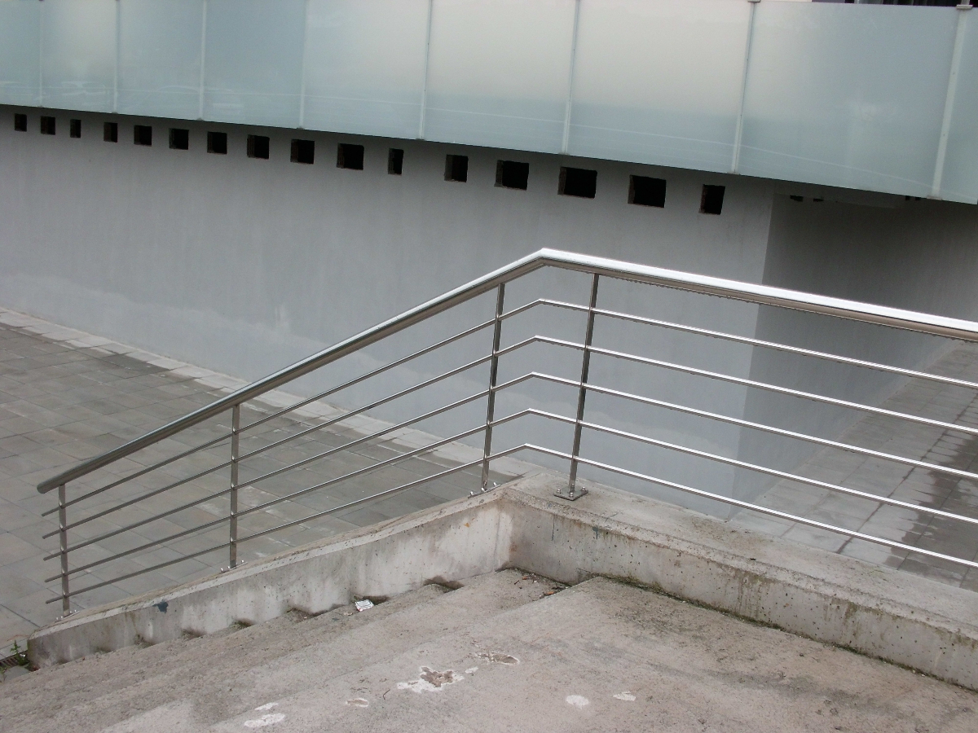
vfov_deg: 39.7
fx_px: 1017
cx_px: 489
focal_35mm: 36
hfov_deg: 51.4
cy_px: 366
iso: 100
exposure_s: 1/125
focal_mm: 6.3
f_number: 2.9
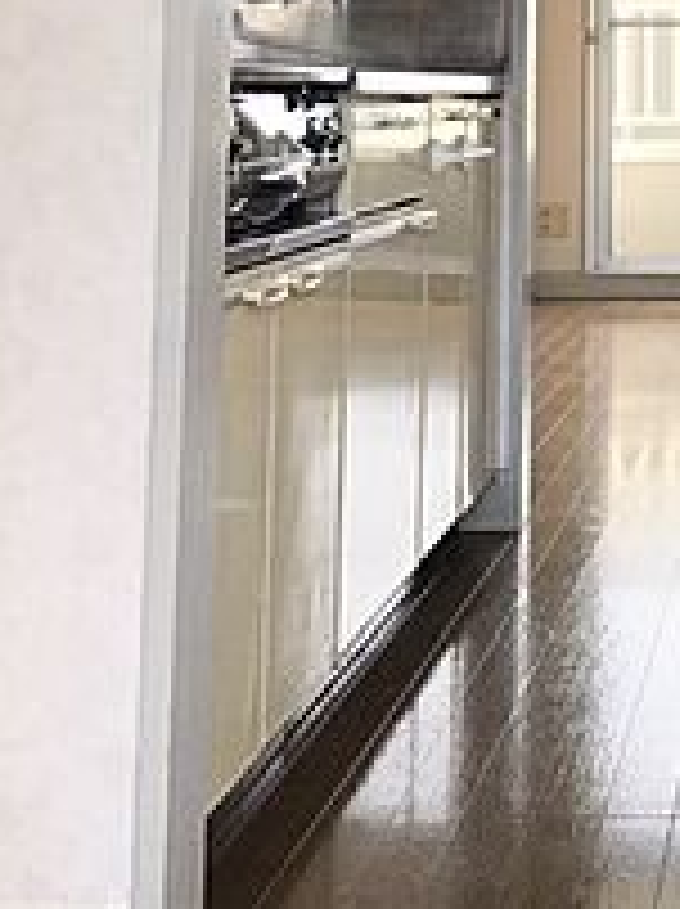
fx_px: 1811
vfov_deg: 26.3
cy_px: -54
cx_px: 806
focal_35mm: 69
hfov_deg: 20.0
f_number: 2.2
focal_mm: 4.15
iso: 40
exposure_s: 1/120
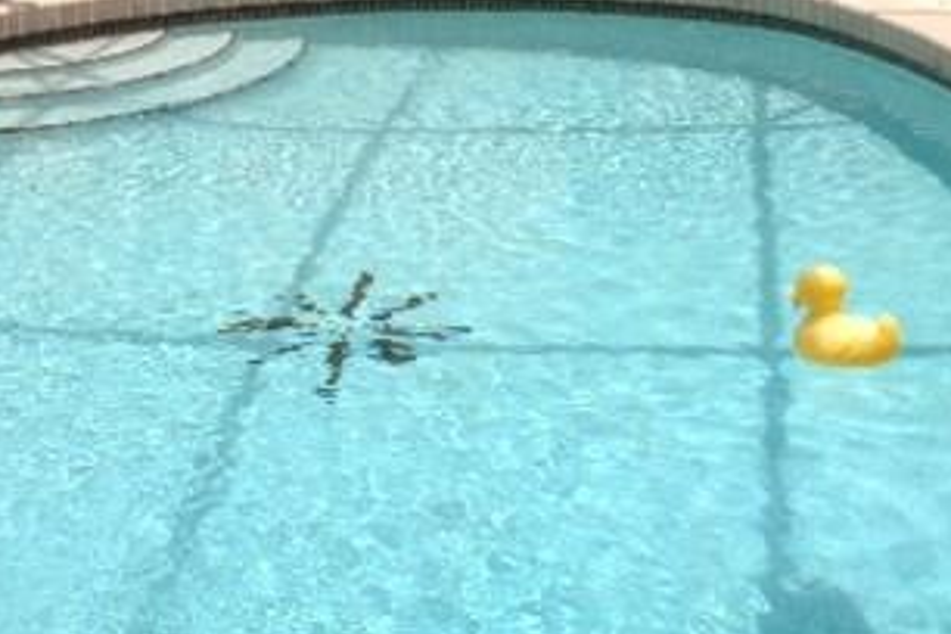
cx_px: 416
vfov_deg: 17.8
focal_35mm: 76
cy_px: 140
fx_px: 2008
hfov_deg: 26.6
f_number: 2.4
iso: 50
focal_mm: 4.28
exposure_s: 1/796
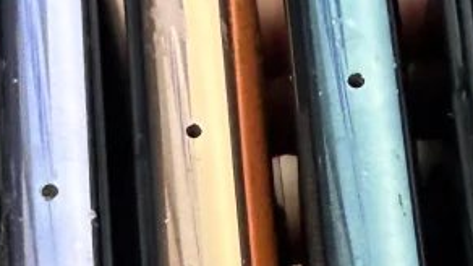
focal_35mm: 129
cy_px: 440
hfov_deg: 16.6
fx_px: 1617
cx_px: 228
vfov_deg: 9.1
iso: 250
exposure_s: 1/50
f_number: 2.2
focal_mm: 2.22
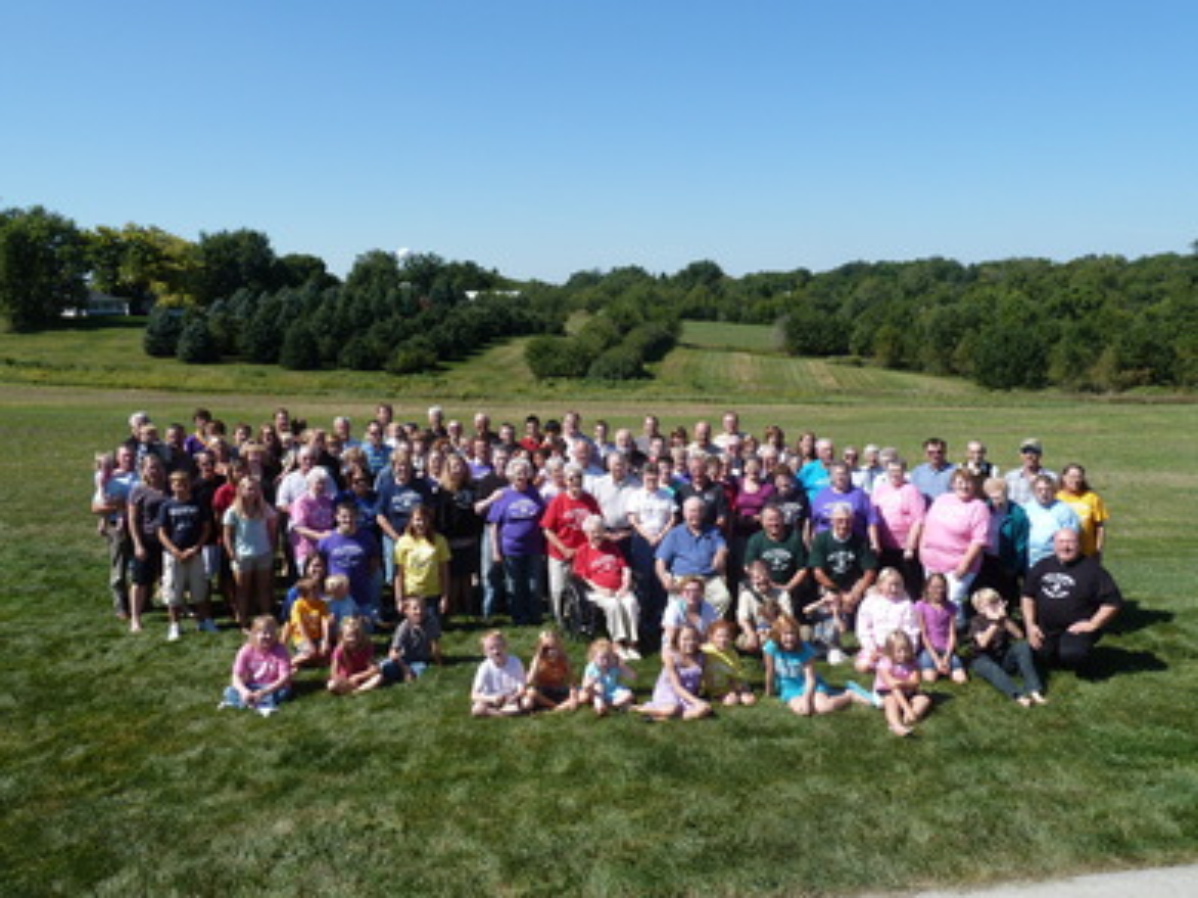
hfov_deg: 69.4
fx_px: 865
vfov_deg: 54.9
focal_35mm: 25
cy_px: 449
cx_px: 599
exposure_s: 1/500
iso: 80
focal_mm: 4.1
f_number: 4.5
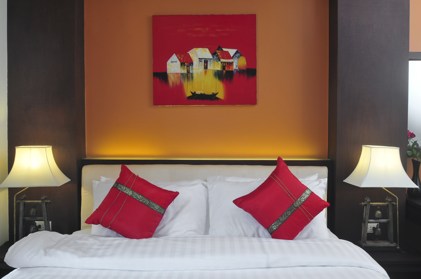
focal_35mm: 34
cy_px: 140
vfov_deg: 38.3
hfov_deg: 55.2
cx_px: 210
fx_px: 403
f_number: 10
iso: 200
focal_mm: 23
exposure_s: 1/6
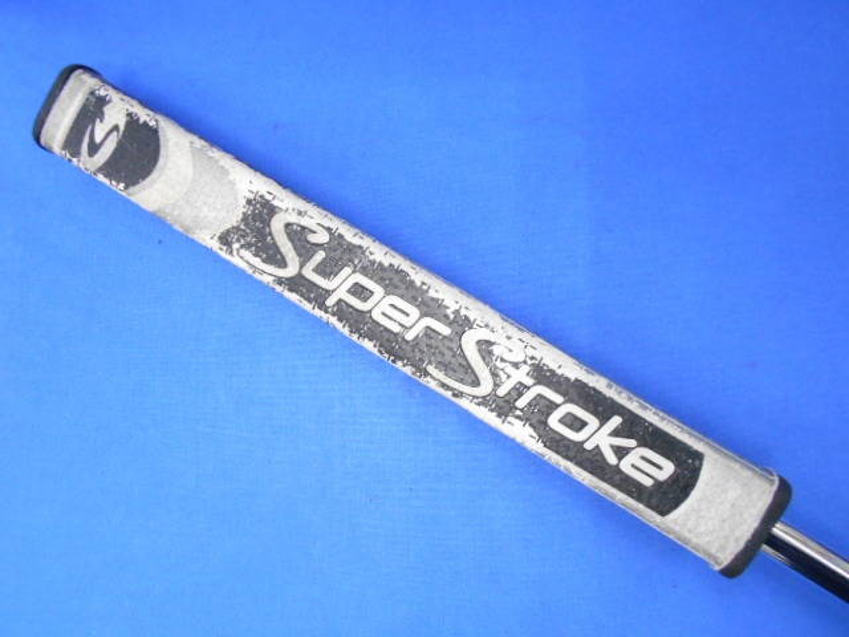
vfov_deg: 53.1
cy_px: 318
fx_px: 638
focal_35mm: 26
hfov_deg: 67.3
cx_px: 424
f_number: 3.2
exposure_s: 1/30
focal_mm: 4.6
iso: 320
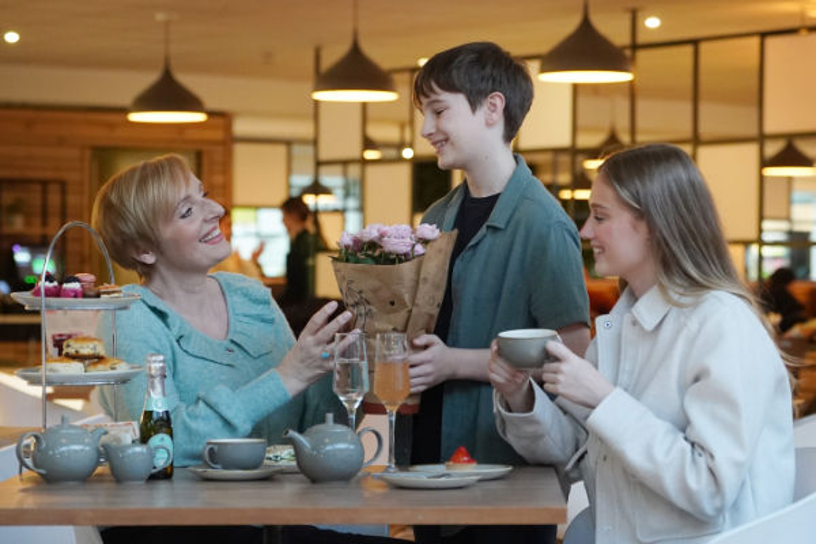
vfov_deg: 19.5
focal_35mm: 70
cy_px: 272
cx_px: 408
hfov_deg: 28.8
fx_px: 1587
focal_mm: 70
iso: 4000
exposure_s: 1/160
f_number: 3.5
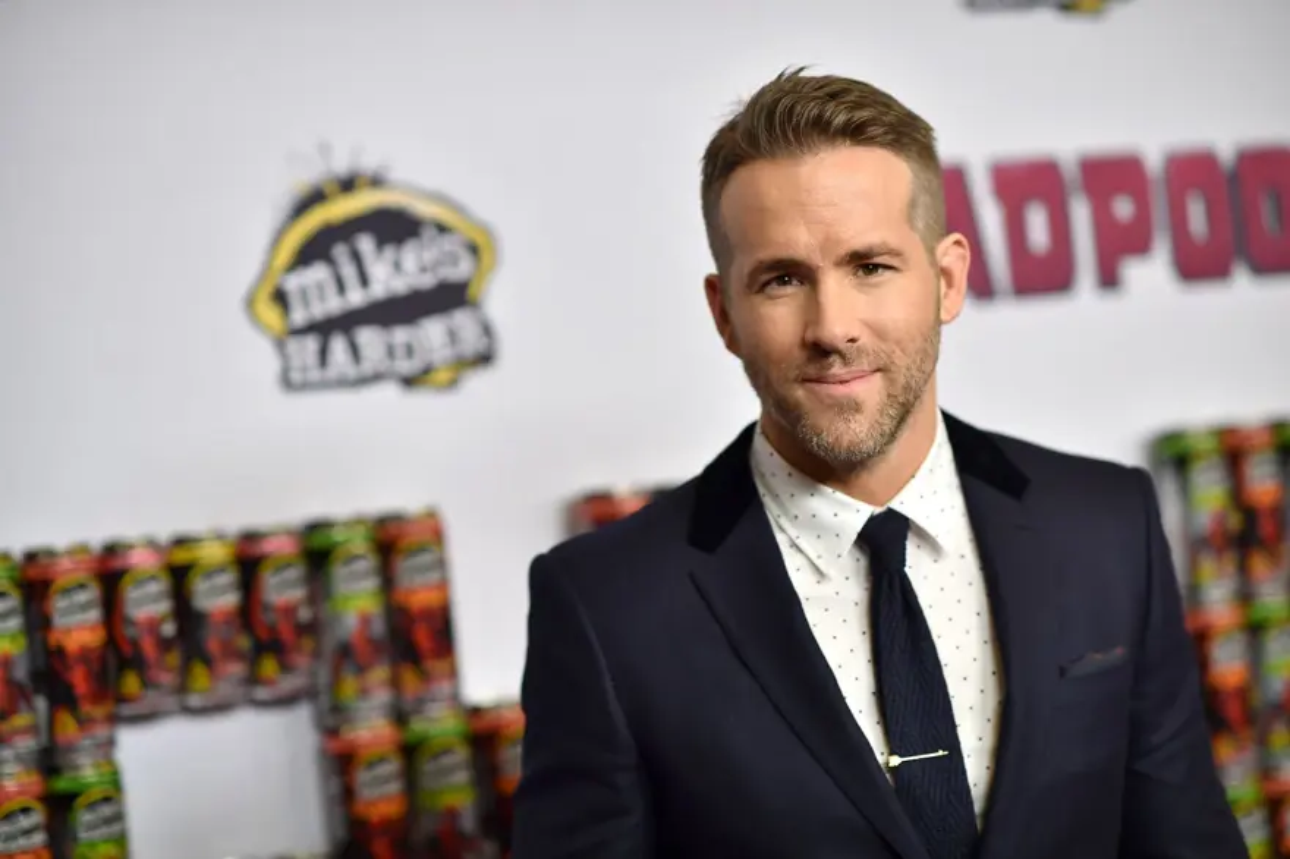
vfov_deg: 16.1
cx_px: 645
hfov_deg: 23.9
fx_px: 3045
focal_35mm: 85
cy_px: 430
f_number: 2
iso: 1000
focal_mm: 85
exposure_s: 1/250
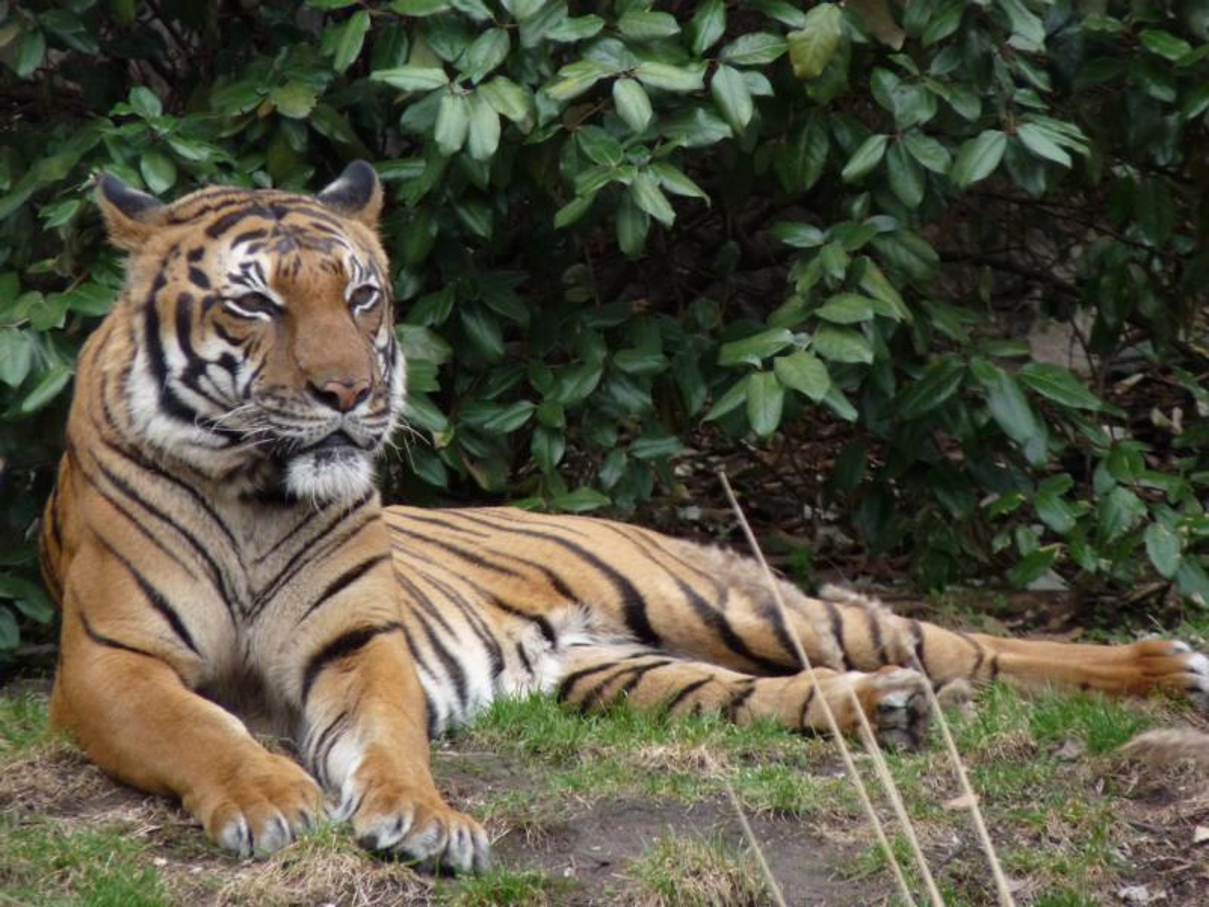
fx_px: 16695
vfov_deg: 3.1
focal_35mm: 478
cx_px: 604
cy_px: 454
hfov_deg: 4.1
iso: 320
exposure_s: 1/250
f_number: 4.4
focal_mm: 85
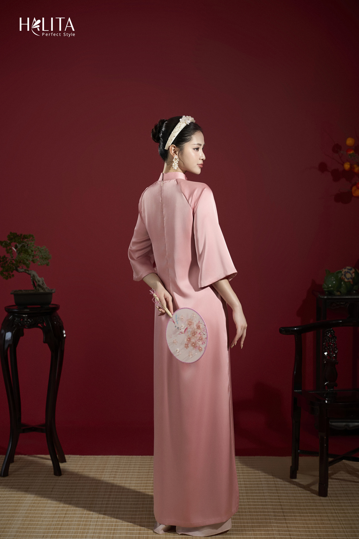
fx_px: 1048
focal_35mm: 70
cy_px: 279
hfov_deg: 19.4
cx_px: 185
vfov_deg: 28.8
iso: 200
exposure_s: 1/250
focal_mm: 67
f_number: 3.2
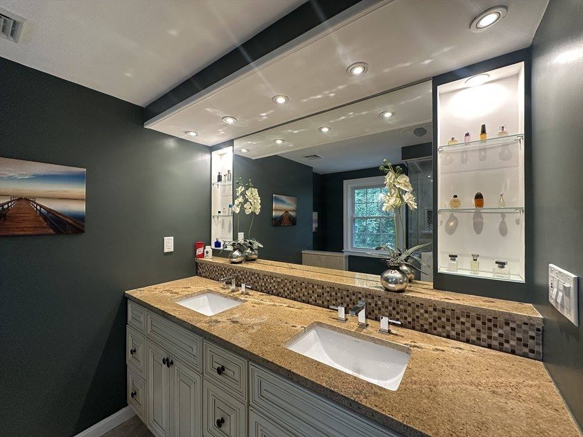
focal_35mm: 14
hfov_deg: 102.1
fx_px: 236
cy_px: 218
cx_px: 292
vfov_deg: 85.7
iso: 250
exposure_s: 1/120
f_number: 2.2
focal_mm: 2.22
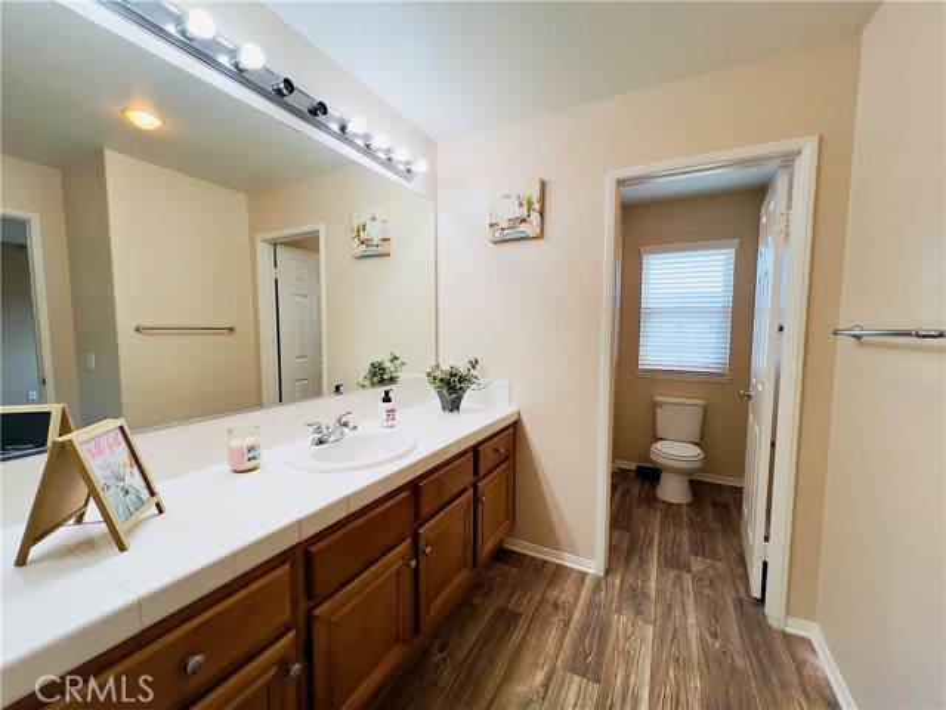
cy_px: 355
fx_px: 355
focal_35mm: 13
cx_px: 473
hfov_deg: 106.2
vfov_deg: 89.9
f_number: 1.8
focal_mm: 1.57
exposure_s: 1/120
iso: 80
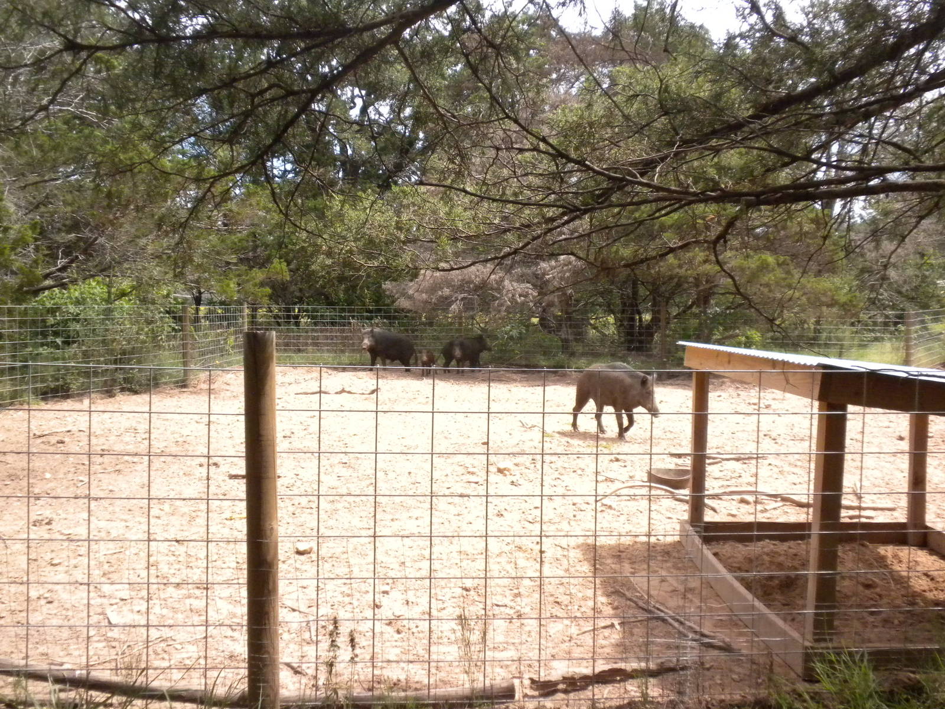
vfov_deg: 38.7
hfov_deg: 50.1
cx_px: 472
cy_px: 354
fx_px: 1010
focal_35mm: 37
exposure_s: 1/1500
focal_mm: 6.6
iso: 400
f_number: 3.5
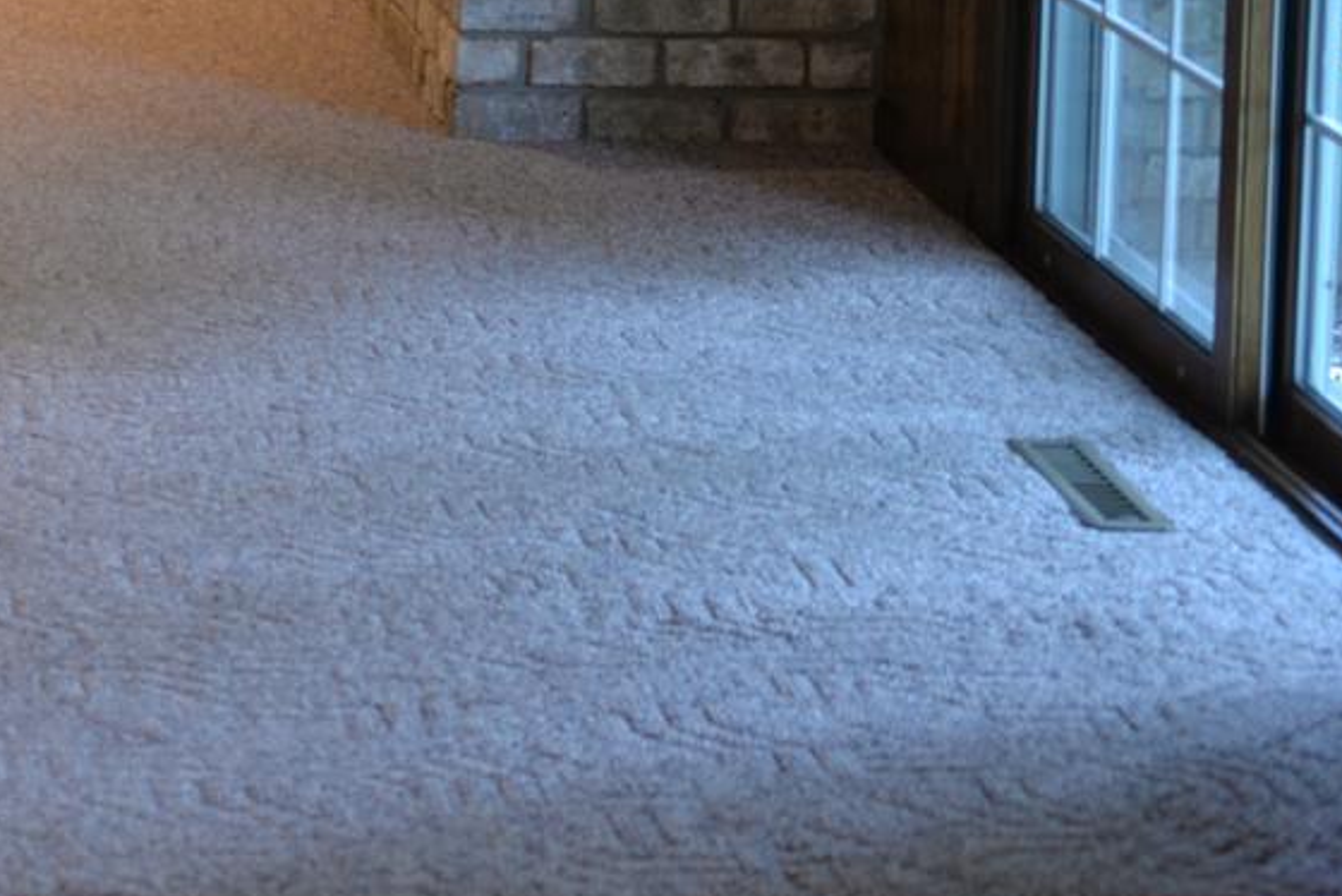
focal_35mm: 117
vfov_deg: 11.0
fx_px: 4364
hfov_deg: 17.0
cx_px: -50
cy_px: -650
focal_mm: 32
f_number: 3.8
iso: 200
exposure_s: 1/8
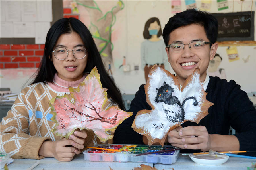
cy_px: 85
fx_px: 447
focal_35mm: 63
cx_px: 128
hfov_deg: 32.0
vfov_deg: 21.5
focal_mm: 42
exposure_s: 1/40
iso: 200
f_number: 4.5
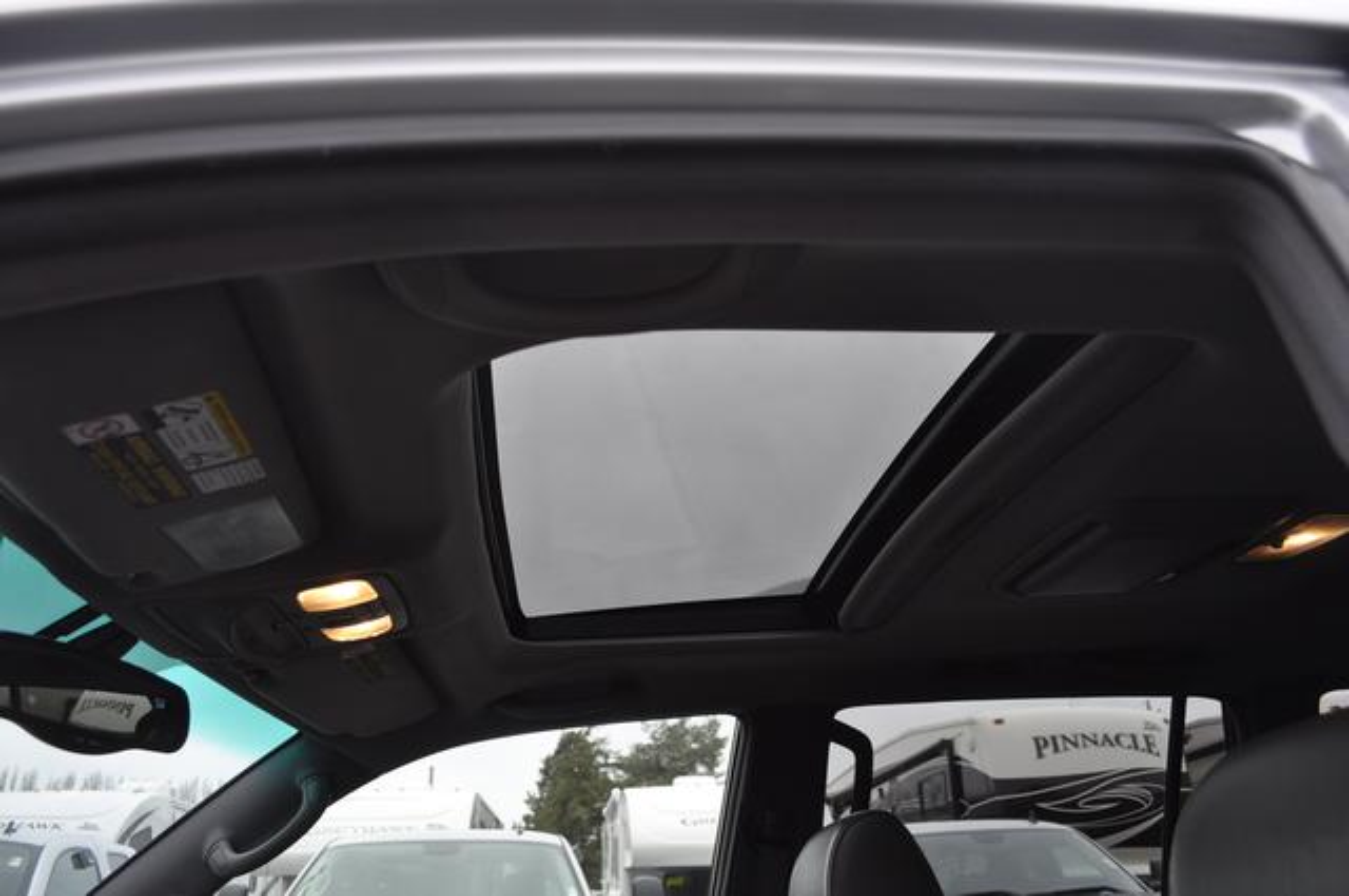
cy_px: 448
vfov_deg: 47.8
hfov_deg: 67.4
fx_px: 1010
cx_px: 674
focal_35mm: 27
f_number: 5
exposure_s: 1/100
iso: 400
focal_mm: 18
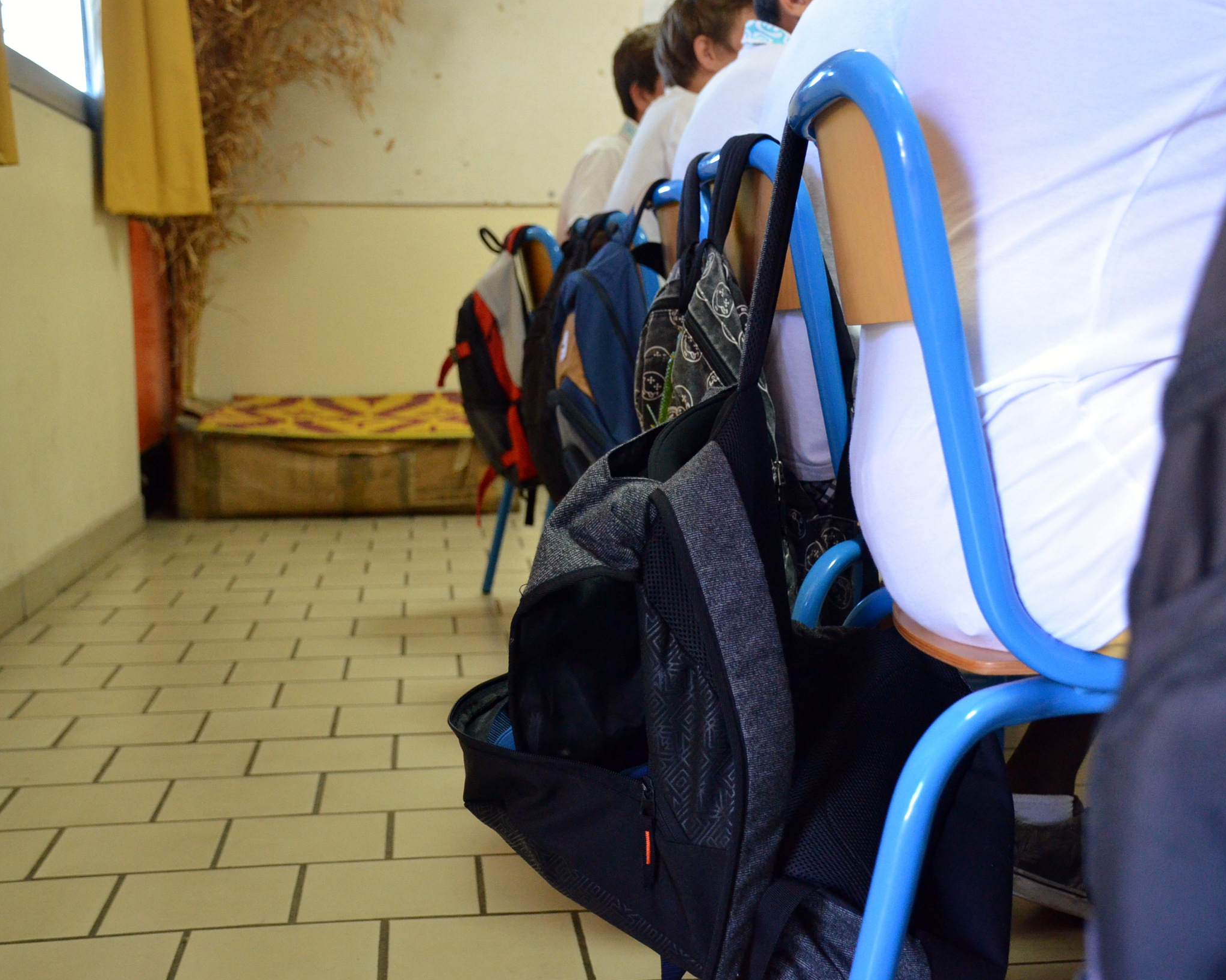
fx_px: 1851
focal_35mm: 51
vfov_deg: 29.7
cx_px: 664
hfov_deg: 36.6
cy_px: 490
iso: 2500
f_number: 4
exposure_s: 1/60
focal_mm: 30
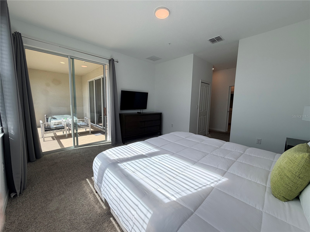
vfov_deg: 85.7
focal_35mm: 14
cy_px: 116
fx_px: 125
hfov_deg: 102.1
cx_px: 155
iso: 64
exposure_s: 1/502
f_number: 2.2
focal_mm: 2.22
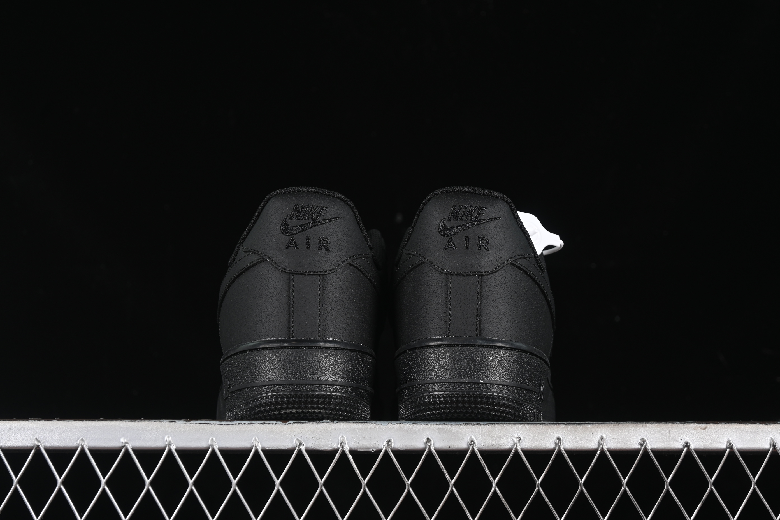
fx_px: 1625
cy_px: 260
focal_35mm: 75
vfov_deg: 18.2
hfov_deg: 27.0
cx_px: 390
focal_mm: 50
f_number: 6.3
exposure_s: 1/50
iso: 160
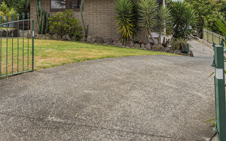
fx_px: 216
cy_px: -4
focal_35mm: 35
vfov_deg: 32.9
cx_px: 78
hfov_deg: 54.4
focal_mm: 17
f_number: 7.1
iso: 200
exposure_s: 1/80
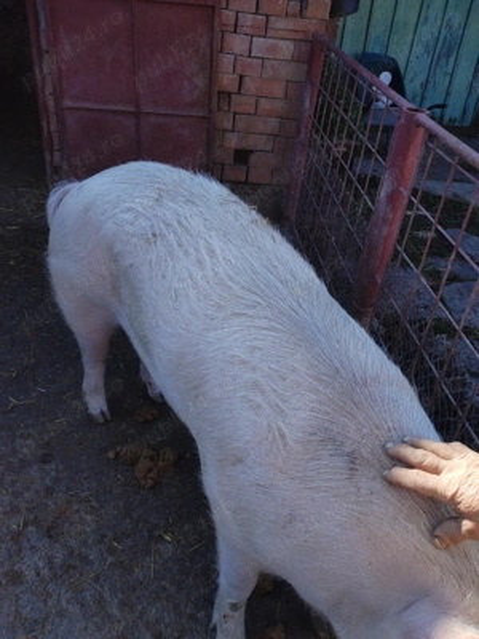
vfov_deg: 67.3
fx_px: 480
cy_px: 320
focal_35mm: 26
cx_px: 240
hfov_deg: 53.1
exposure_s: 1/503
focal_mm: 4.25
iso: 100
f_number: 1.8
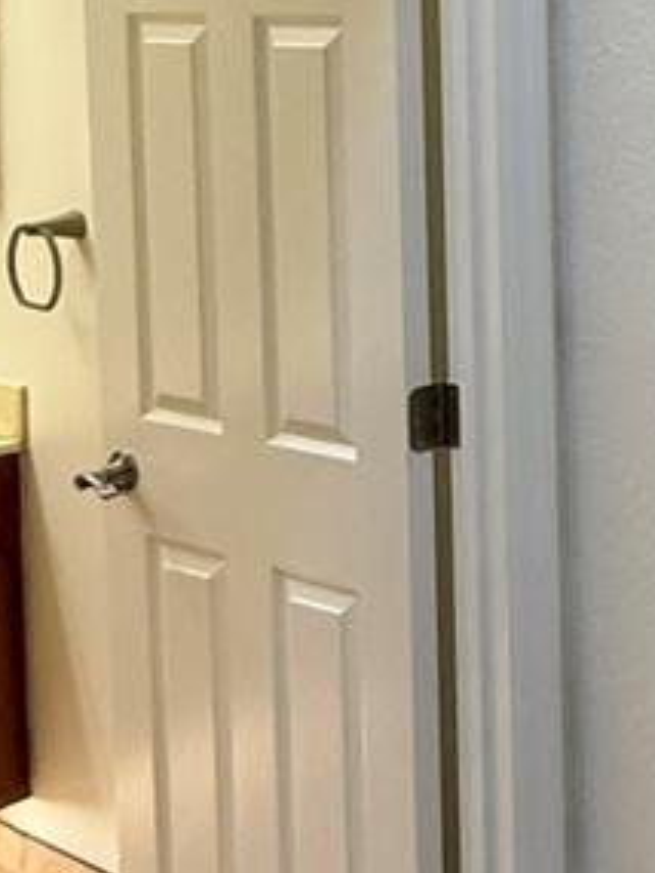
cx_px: 1289
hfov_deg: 17.8
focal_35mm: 59
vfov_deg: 31.4
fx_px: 1487
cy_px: 116
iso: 200
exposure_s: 1/120
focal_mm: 2.22
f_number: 2.2
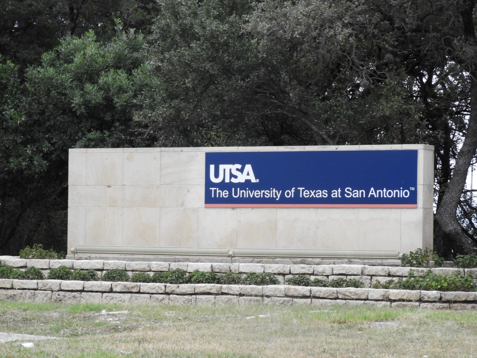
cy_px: 179
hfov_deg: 13.2
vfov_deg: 9.9
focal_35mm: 150
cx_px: 238
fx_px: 2067
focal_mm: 26.9
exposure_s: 1/50
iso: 400
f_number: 5.2
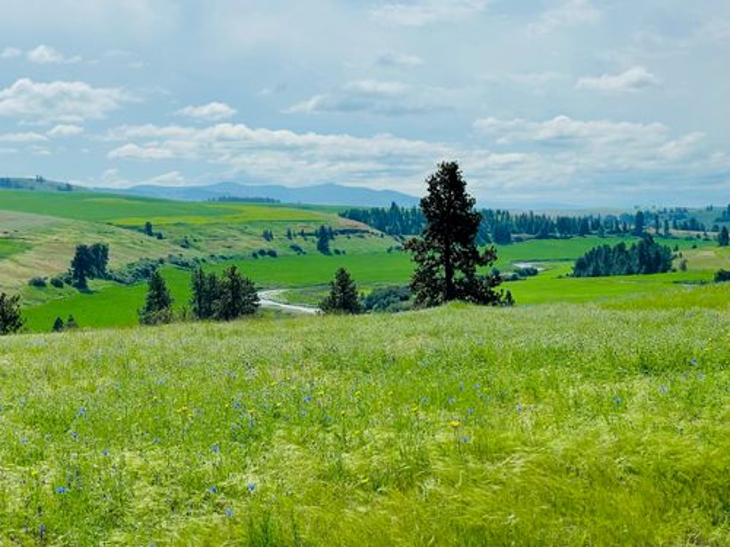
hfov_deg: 36.8
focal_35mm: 52
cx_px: 365
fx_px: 1097
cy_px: 274
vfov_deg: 28.0
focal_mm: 6
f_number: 2
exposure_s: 1/3984
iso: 25
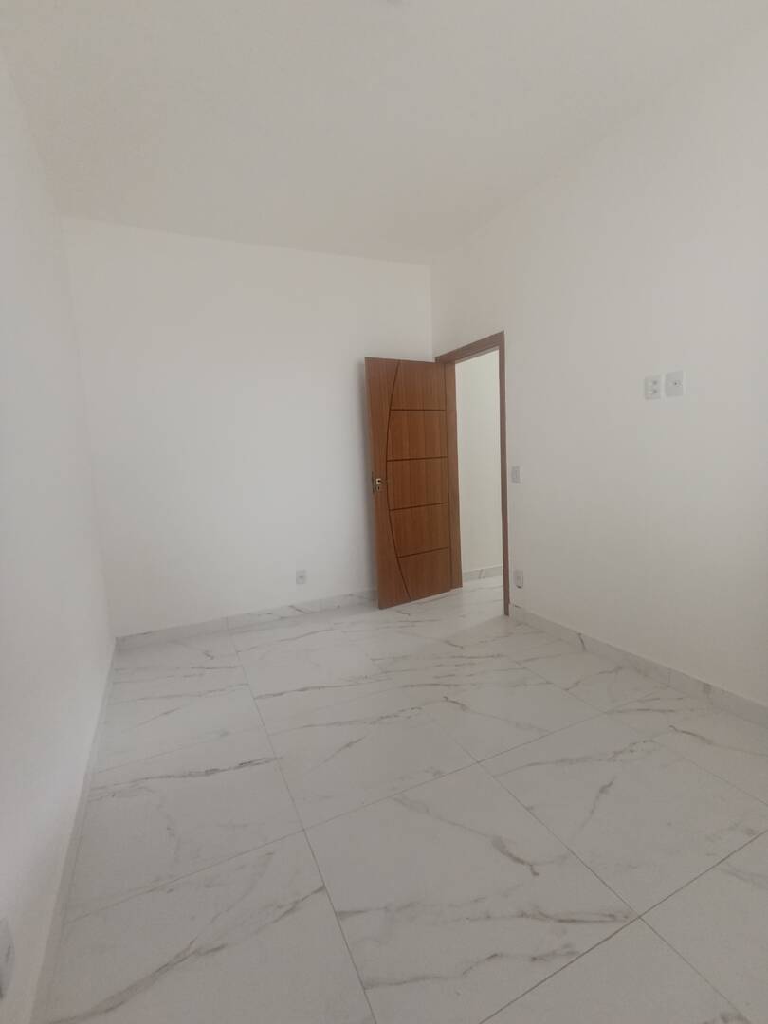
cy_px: 512
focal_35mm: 16
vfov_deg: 94.5
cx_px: 384
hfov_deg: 78.1
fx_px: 473
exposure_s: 1/60
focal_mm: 1.65
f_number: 2.2
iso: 160
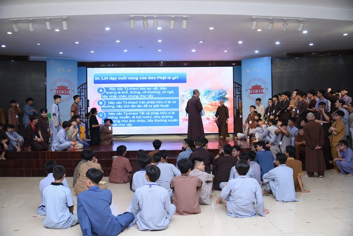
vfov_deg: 41.2
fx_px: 314
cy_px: 118
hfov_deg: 58.7
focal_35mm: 32
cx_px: 176
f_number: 4.5
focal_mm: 32
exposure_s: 1/250
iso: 2000
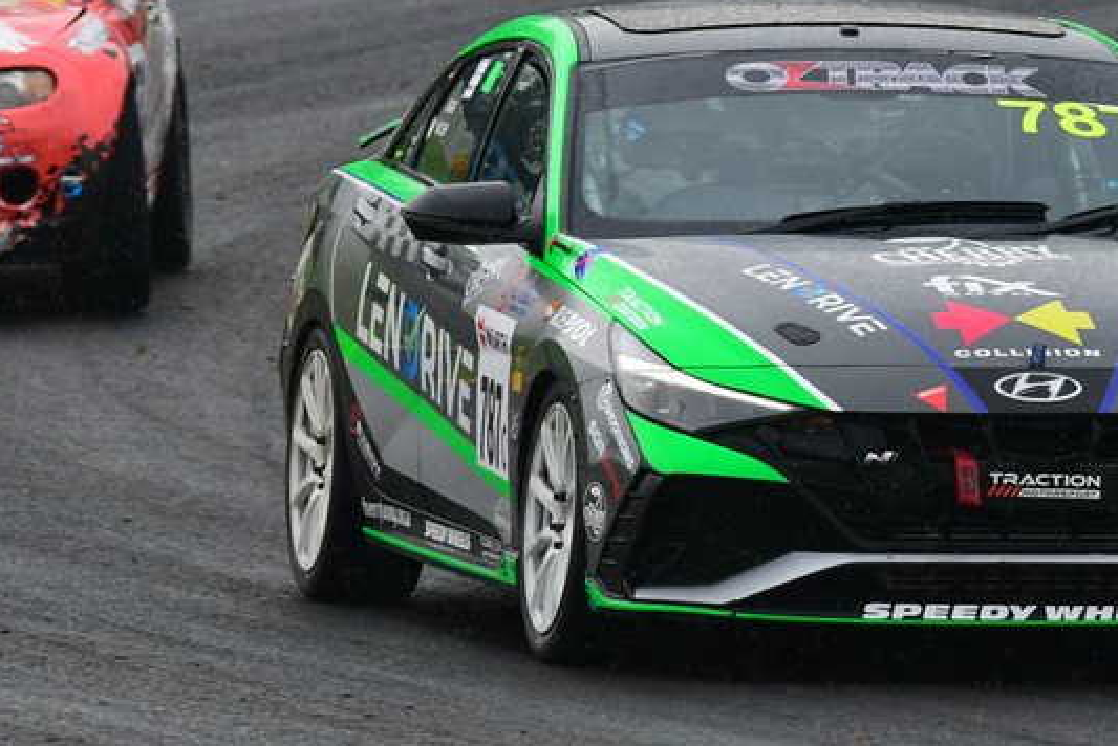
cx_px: 753
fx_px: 27964
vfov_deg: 1.5
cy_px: 251
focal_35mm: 900
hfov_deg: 2.3
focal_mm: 400
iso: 1000
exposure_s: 1/640
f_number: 11
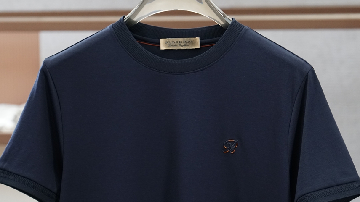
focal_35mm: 127
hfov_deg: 16.9
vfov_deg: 9.5
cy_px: 101
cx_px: 181
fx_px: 1212
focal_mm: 64
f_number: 4
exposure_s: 1/100
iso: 1600
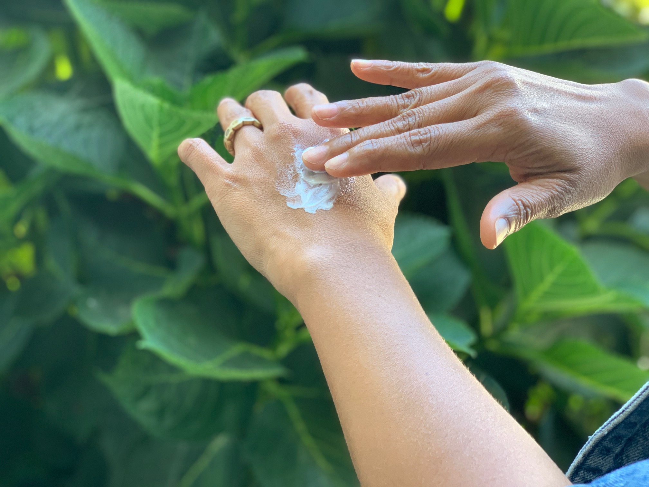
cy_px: 244
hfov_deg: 36.8
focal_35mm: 52
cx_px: 324
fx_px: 975
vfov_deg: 28.0
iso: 125
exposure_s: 1/117
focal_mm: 6
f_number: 2.4
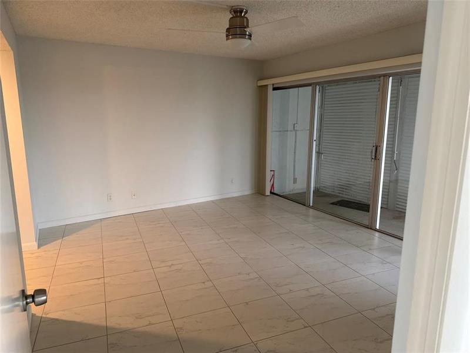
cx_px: 235
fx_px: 326
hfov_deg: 71.6
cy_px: 176
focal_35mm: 24
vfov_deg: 56.8
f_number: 1.78
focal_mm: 6.76
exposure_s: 1/60
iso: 200
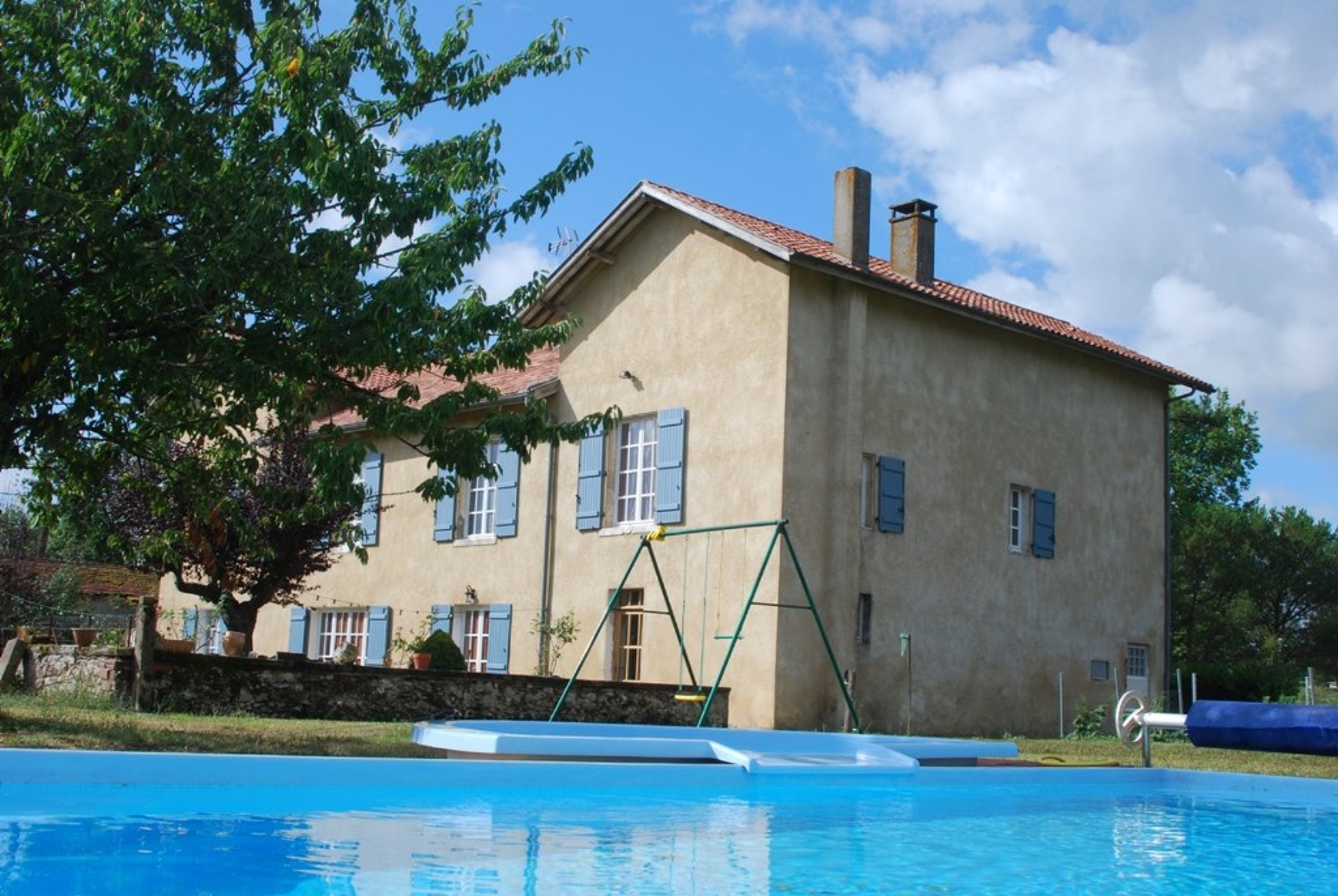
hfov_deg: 44.9
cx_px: 669
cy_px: 448
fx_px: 1619
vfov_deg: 30.9
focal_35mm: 44
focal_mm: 29
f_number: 10
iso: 180
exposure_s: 1/250
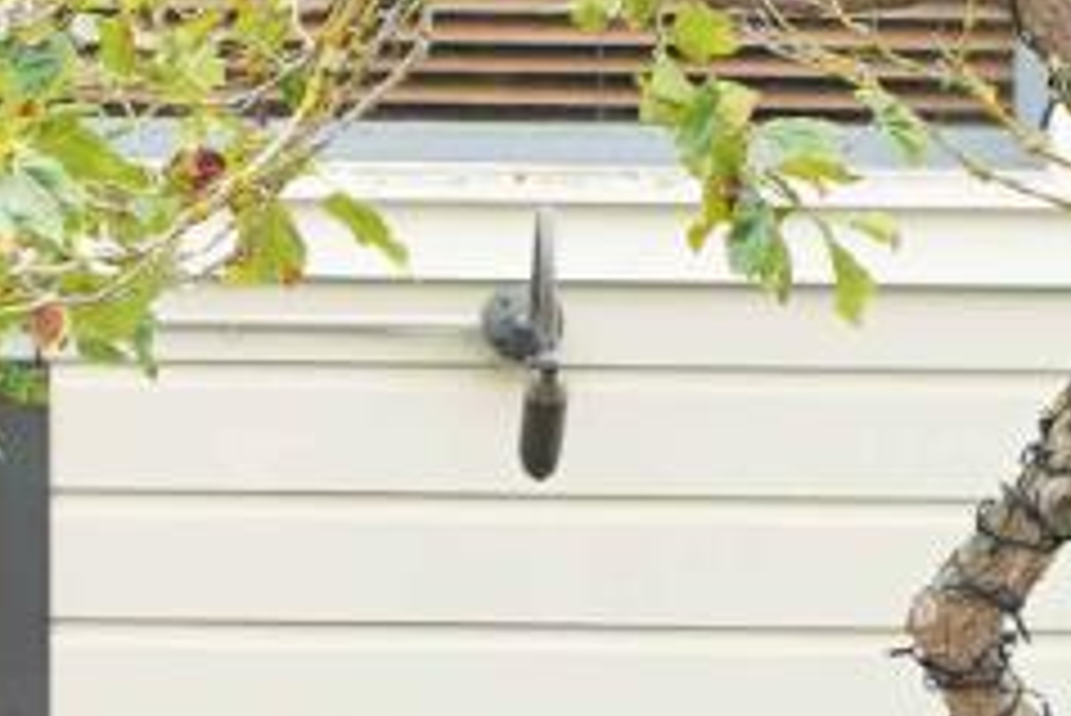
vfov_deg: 1.7
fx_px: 23814
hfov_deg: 2.6
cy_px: 2067
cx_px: -882
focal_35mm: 800
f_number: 3.5
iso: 160
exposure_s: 1/400
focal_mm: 85
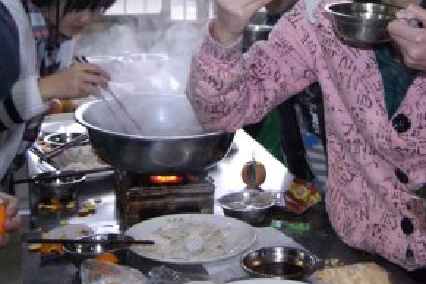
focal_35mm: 64
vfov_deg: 20.5
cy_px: -4
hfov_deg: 31.4
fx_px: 757
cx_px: 230
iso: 1600
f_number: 3.5
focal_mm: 18
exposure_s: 1/40
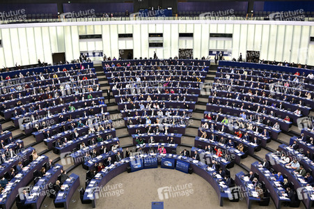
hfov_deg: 63.7
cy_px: 104
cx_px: 157
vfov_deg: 44.9
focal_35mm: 29
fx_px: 253
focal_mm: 29
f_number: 4
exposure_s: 1/250
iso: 1250
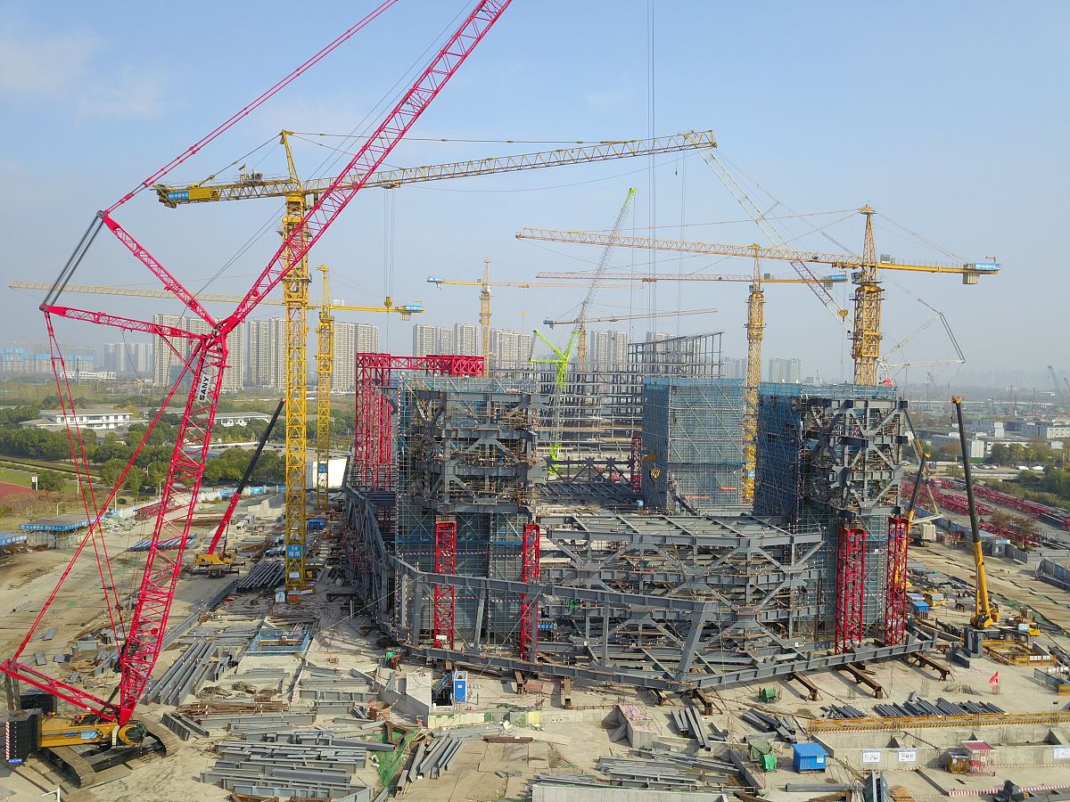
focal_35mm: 26
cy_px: 401
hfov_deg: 67.3
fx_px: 804
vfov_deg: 53.1
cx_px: 535
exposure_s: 1/1089
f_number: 2.2
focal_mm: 4.73
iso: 100
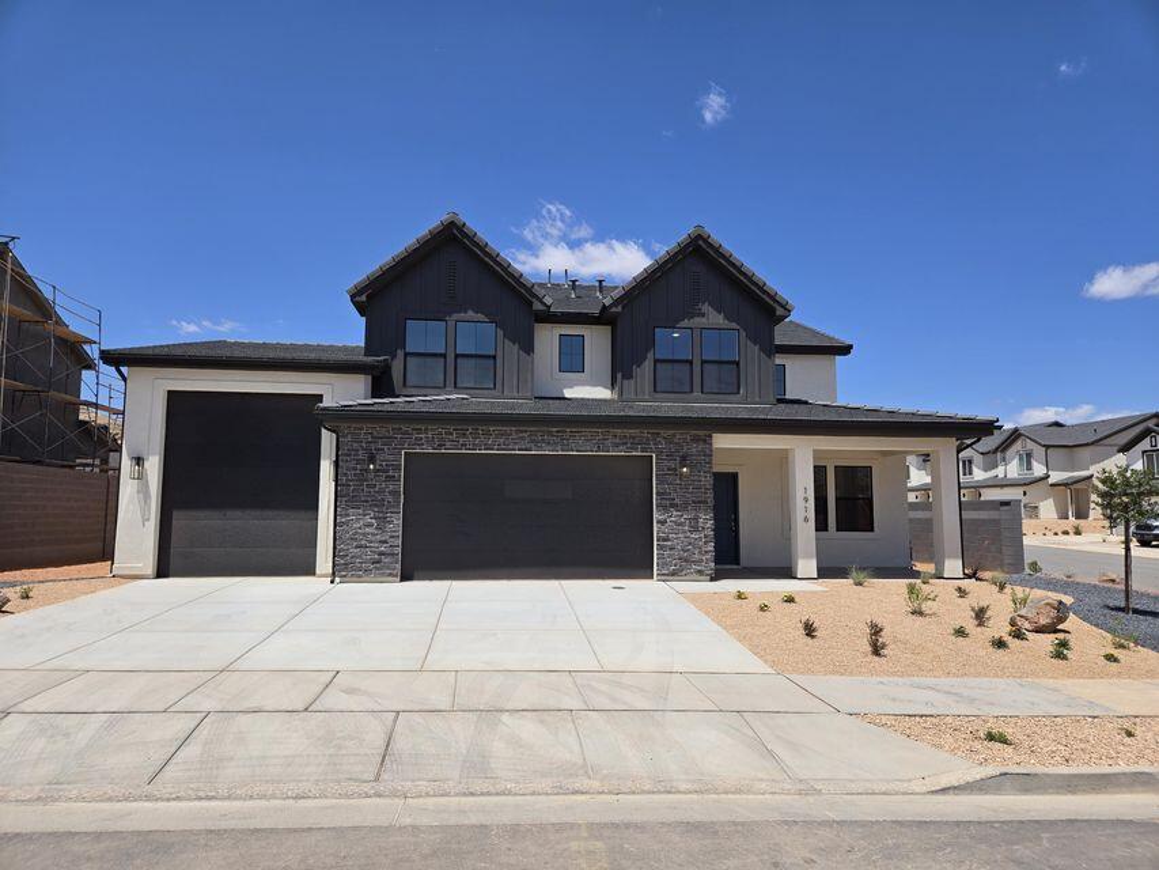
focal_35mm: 23
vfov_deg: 58.9
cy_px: 435
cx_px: 580
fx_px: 770
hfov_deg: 73.9
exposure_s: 1/2503
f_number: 1.8
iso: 25
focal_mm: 5.4
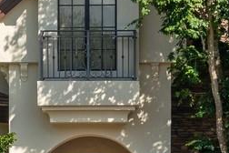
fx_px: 1253
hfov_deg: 9.8
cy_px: -9
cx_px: -204
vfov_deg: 6.9
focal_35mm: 197
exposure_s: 1/500
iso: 200
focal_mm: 31
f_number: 8
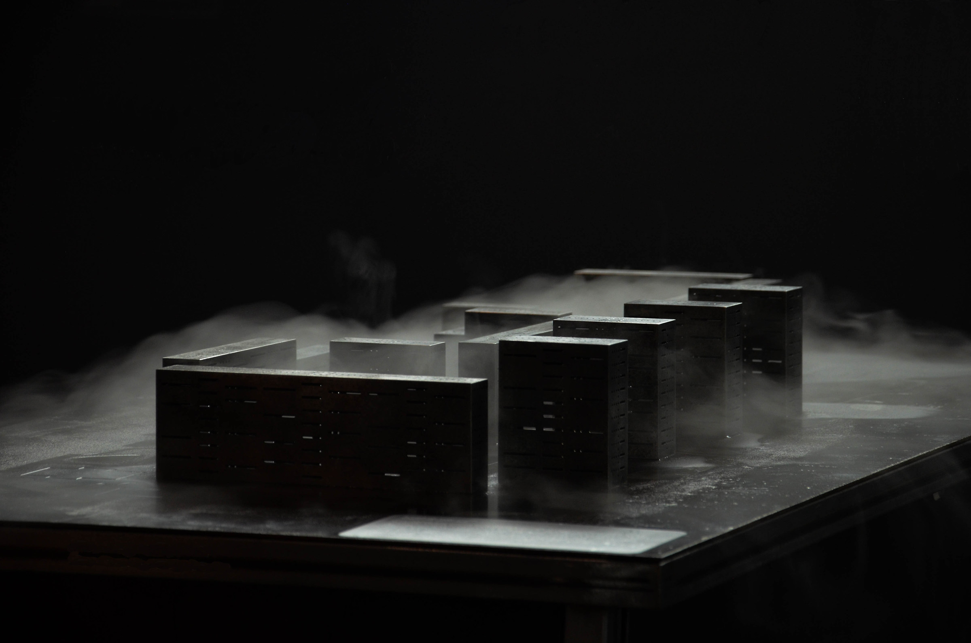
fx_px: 4240
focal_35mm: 158
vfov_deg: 8.7
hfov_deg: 13.1
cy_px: 322
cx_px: 486
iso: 1000
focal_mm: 105
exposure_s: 1/8
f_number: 5.6
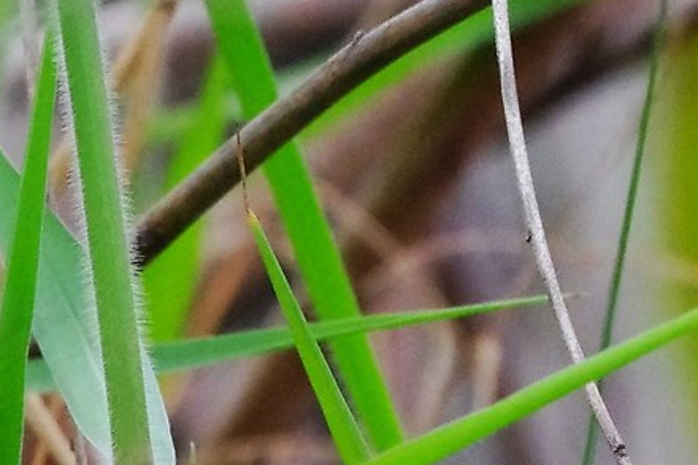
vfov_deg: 0.5
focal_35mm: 2700
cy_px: -503
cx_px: 1063
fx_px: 52328
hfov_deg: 0.8
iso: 3200
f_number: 8
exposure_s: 1/500
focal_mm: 330
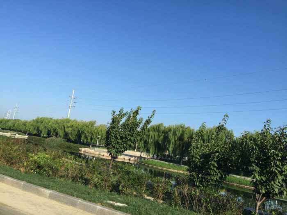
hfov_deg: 61.7
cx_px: 144
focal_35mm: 29
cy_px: 108
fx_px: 240
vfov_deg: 48.2
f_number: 2.2
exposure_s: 1/1721
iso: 32
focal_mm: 4.15
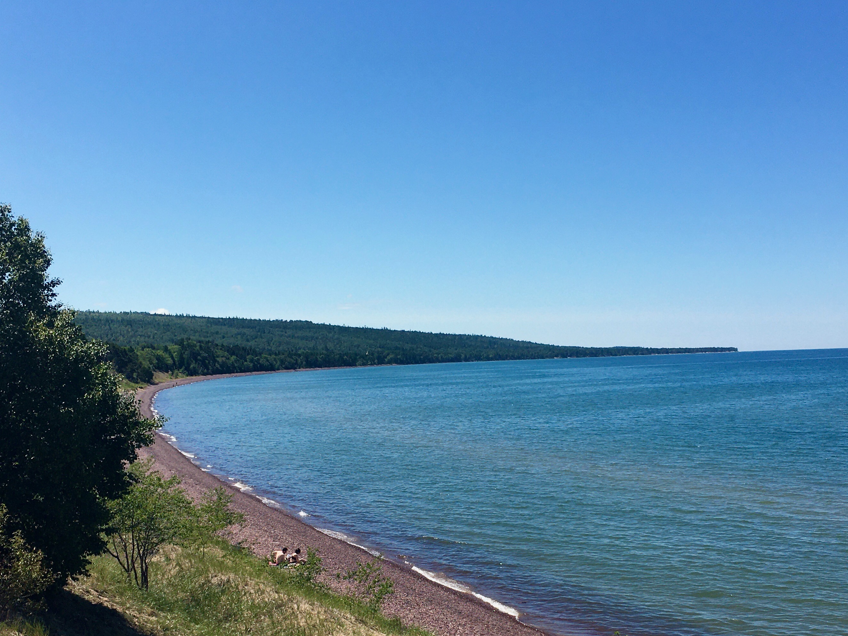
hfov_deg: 42.9
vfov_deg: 32.3
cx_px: 440
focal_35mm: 44
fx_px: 1078
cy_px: 468
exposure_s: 1/2653
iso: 25
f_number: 2.2
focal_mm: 4.15
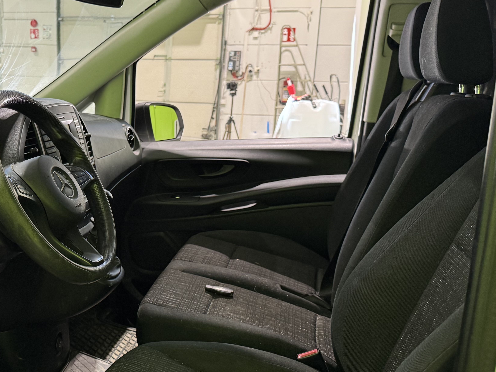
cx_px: 97
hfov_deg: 42.7
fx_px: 602
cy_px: 196
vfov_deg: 34.3
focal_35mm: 42
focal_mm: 6.76
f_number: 1.78
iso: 250
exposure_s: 1/50
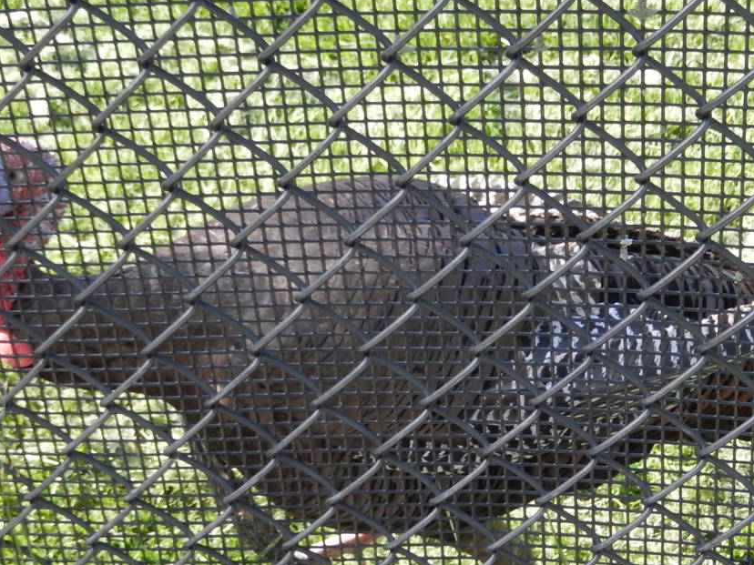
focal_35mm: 87
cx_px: 494
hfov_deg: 22.4
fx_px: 1895
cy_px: 380
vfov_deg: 16.9
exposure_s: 1/250
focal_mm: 8.1
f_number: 4.3
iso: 360
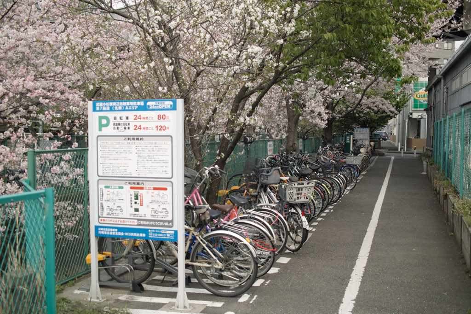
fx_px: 536
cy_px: 157
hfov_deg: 47.4
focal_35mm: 41
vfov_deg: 32.6
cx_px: 236
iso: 100
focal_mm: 24.2
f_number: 2.8
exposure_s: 1/640
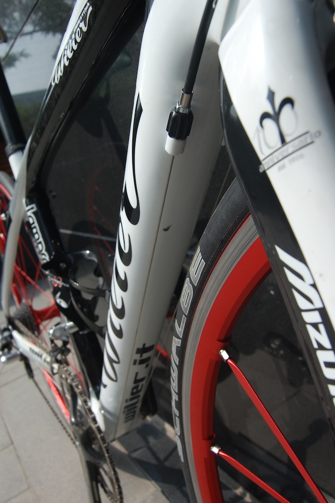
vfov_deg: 62.0
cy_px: 252
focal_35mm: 30
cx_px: 168
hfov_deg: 43.5
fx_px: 419
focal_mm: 20
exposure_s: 1/250
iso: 200
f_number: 9
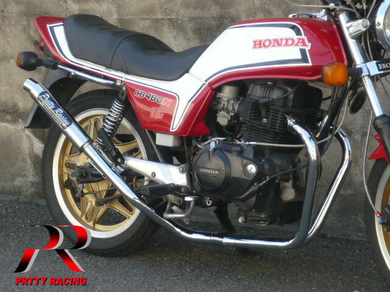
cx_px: 195
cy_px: 146
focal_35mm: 110
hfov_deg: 17.9
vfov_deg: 13.5
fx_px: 1239
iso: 100
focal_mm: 12
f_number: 4.7
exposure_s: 1/100
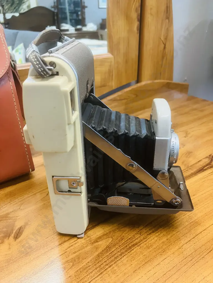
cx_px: 106
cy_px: 142
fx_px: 230
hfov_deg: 49.7
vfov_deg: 63.4
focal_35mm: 28
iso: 250
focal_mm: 3.99
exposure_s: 1/33
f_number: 1.8
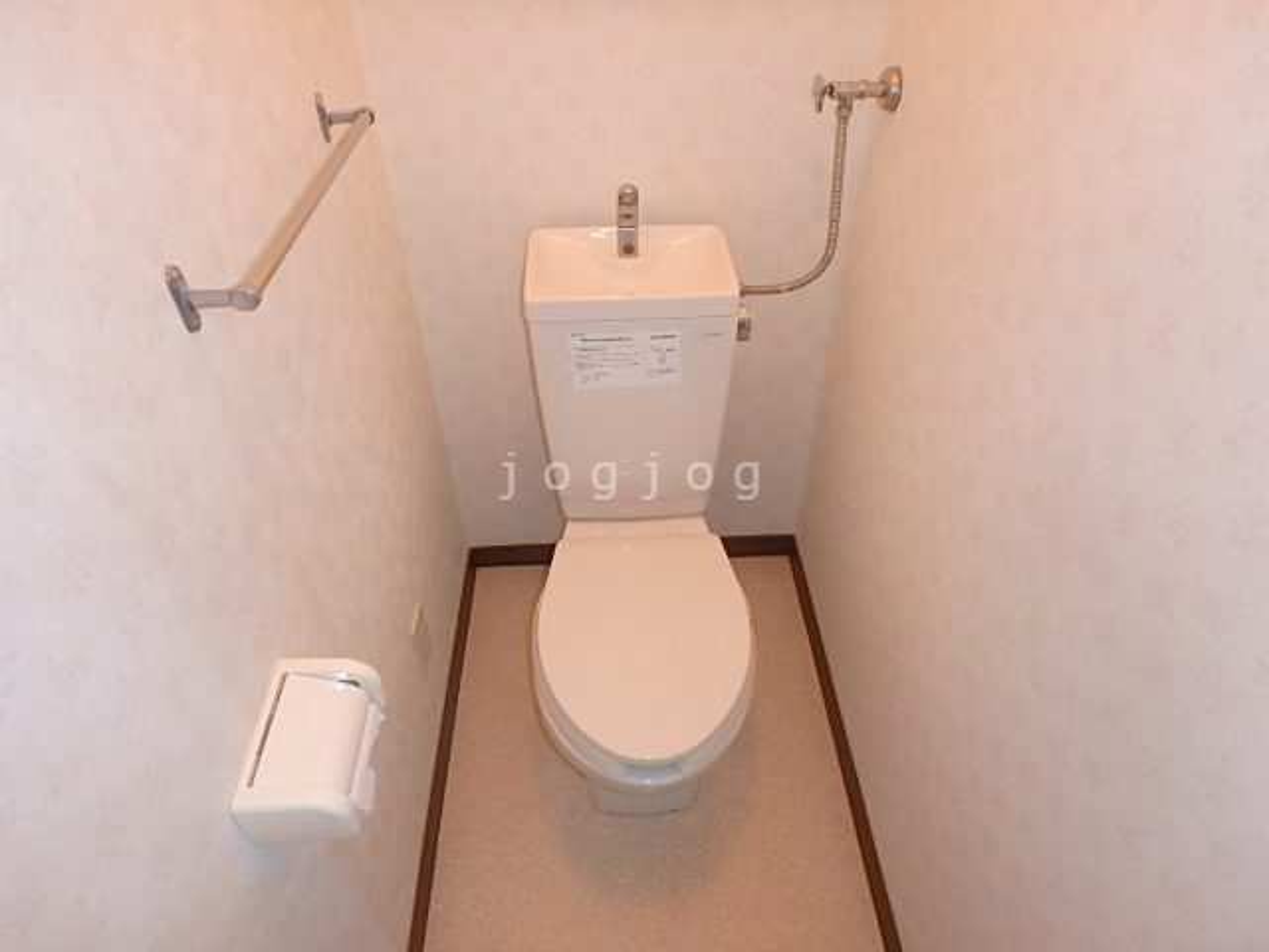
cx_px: 634
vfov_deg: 63.4
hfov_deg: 79.0
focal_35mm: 21
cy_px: 476
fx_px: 770
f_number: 3.5
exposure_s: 1/30
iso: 400
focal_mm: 3.7
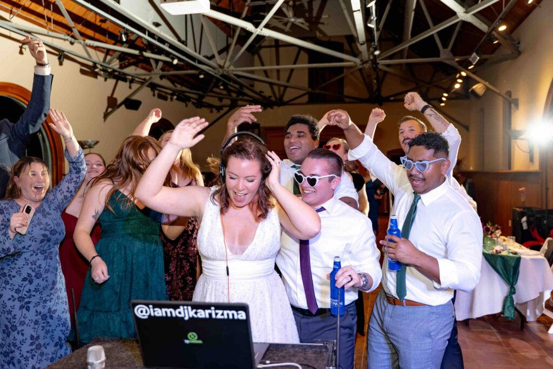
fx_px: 495
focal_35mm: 32
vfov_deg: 40.9
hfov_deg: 58.4
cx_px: 276
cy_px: 184
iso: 640
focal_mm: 32.2
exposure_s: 1/200
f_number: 2.8
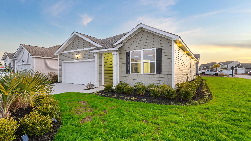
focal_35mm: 17
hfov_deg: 95.9
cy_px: 66
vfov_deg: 63.9
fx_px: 113
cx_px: 126
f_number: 4.8
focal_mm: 11
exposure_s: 1/6
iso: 100
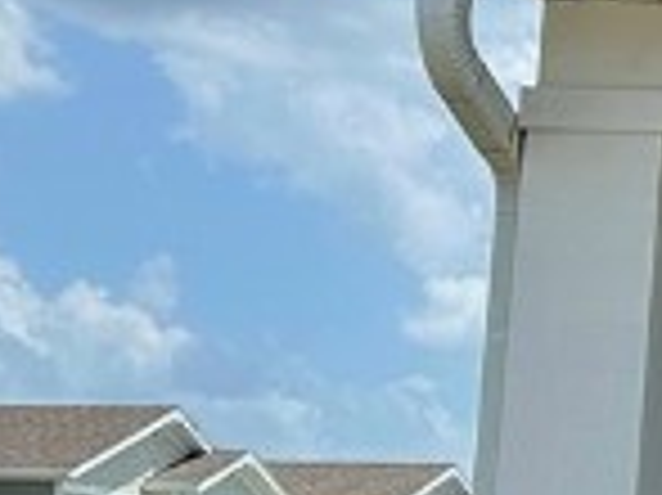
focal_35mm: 167
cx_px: 2117
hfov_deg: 9.1
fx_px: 3191
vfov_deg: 8.9
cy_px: 225
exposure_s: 1/5263
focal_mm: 6.86
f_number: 1.78
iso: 80
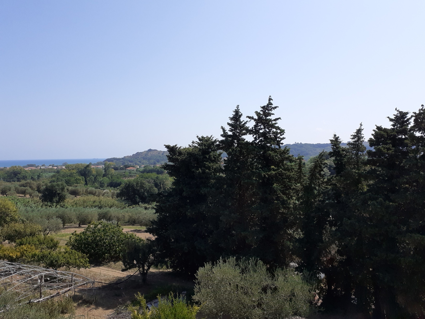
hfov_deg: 65.3
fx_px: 331
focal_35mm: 27
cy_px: 160
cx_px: 212
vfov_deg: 51.4
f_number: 1.9
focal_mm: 3.6
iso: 40
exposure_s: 1/2532
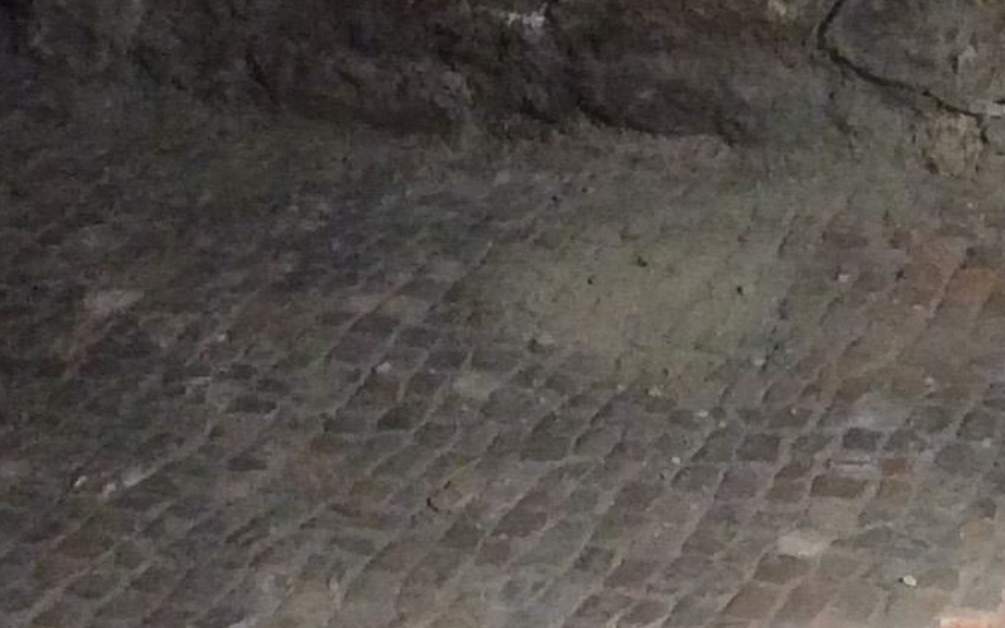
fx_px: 3589
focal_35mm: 131
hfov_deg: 15.5
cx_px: 1122
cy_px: -46
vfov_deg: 9.9
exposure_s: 1/25
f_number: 2.4
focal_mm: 3.3
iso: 320
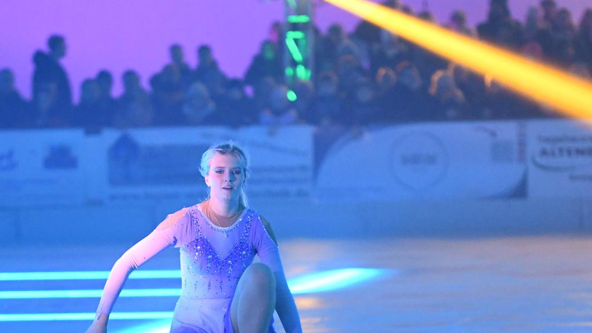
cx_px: 249
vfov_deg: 4.3
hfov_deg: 7.6
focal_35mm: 285
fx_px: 4473
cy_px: 265
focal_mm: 100
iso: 3200
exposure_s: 1/125
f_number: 1.8
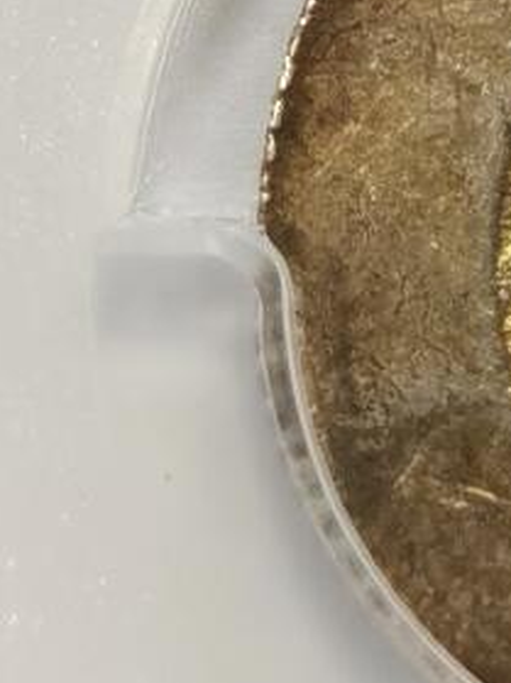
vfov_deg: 5.6
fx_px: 6855
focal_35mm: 348
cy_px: -365
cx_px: 829
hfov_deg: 4.2
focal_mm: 5.56
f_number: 16
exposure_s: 1/100
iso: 125
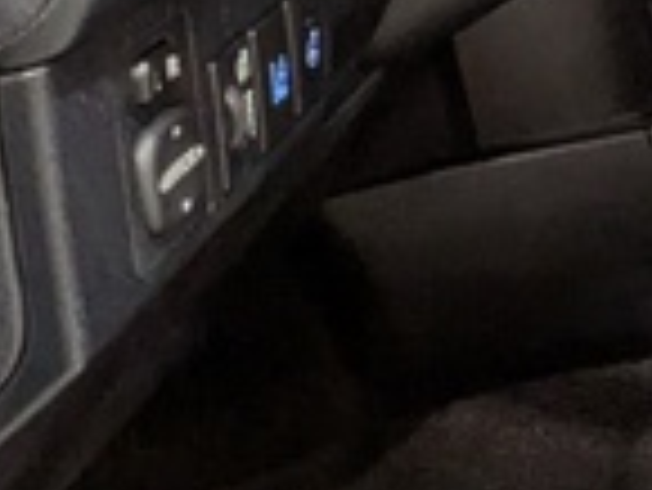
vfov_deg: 14.2
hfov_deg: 16.1
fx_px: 1866
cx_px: 1237
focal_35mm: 99
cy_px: -198
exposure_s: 1/33.3
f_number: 2.2
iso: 69
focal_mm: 1.83
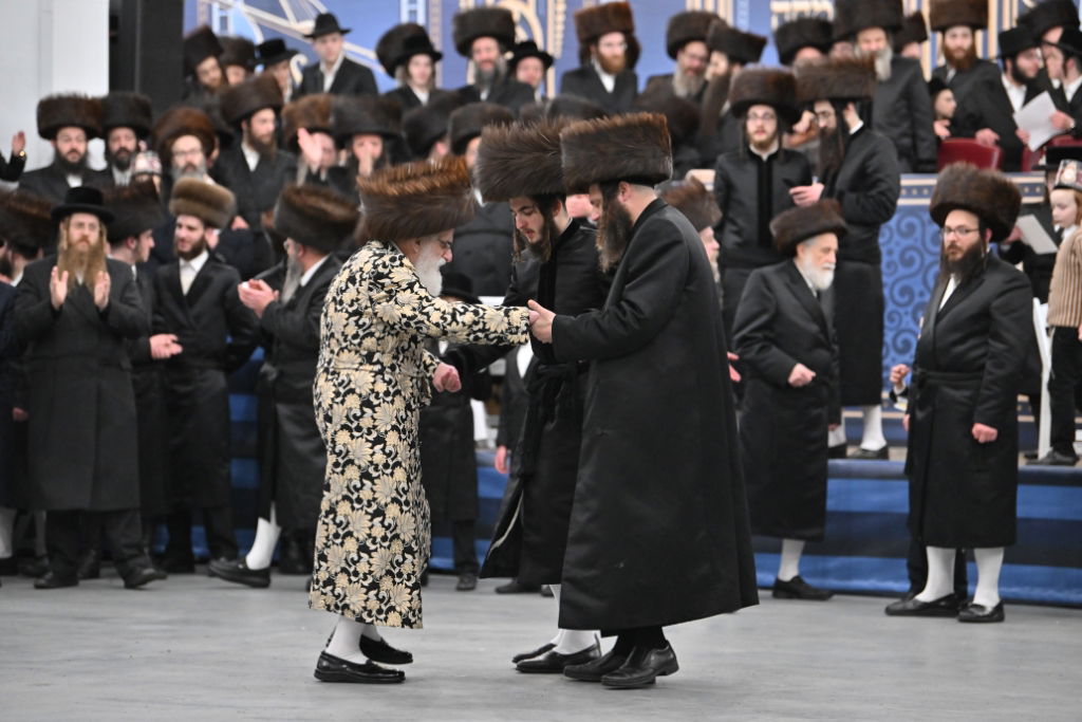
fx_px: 4058
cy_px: 361
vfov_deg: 10.2
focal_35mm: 135
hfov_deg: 15.2
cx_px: 541
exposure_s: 1/400
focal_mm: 135
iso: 2000
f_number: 2.8
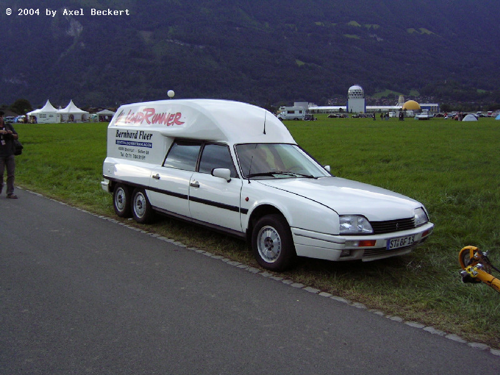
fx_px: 520
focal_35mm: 36
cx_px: 250
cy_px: 188
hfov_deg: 51.4
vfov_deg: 39.7
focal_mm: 5.6
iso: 100
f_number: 2.8
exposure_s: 1/32.3
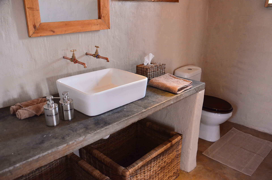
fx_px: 238
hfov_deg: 59.6
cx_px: 136
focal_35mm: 32
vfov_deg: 41.5
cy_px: 90
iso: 3200
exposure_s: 1/25
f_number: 3.5
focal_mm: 21
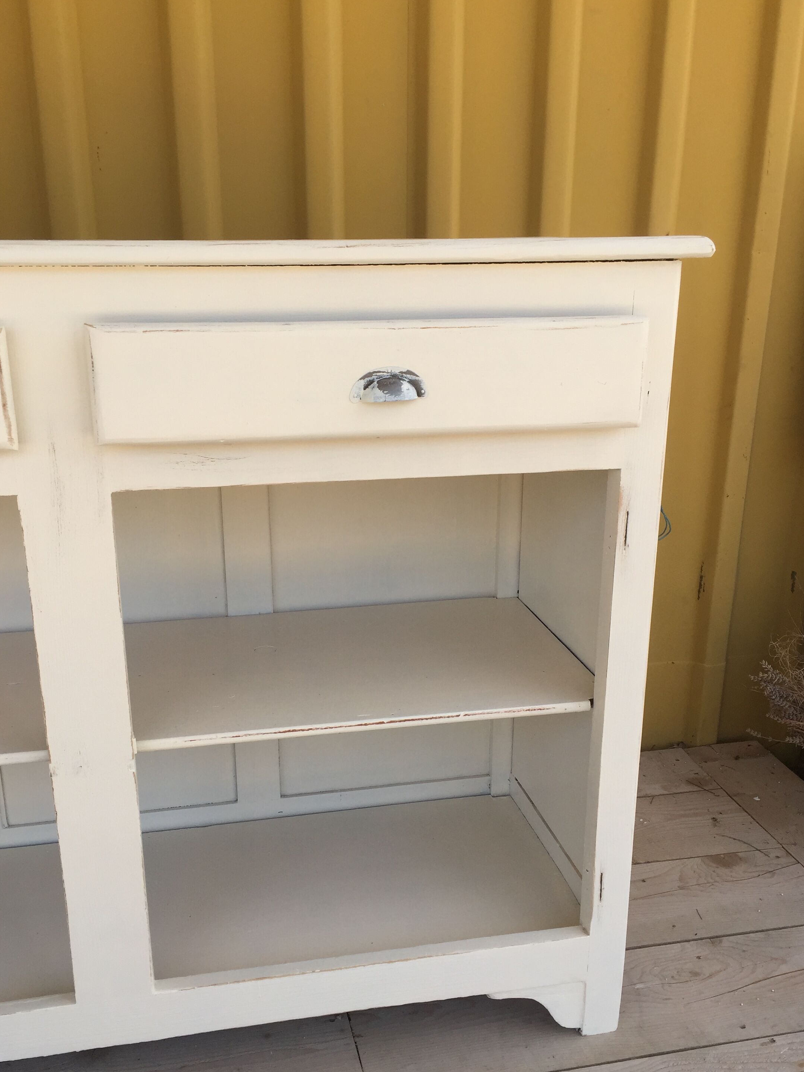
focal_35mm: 33
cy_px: 594
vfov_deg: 55.2
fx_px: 1022
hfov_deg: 42.9
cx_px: 370
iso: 32
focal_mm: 4.15
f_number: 2.2
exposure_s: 1/760
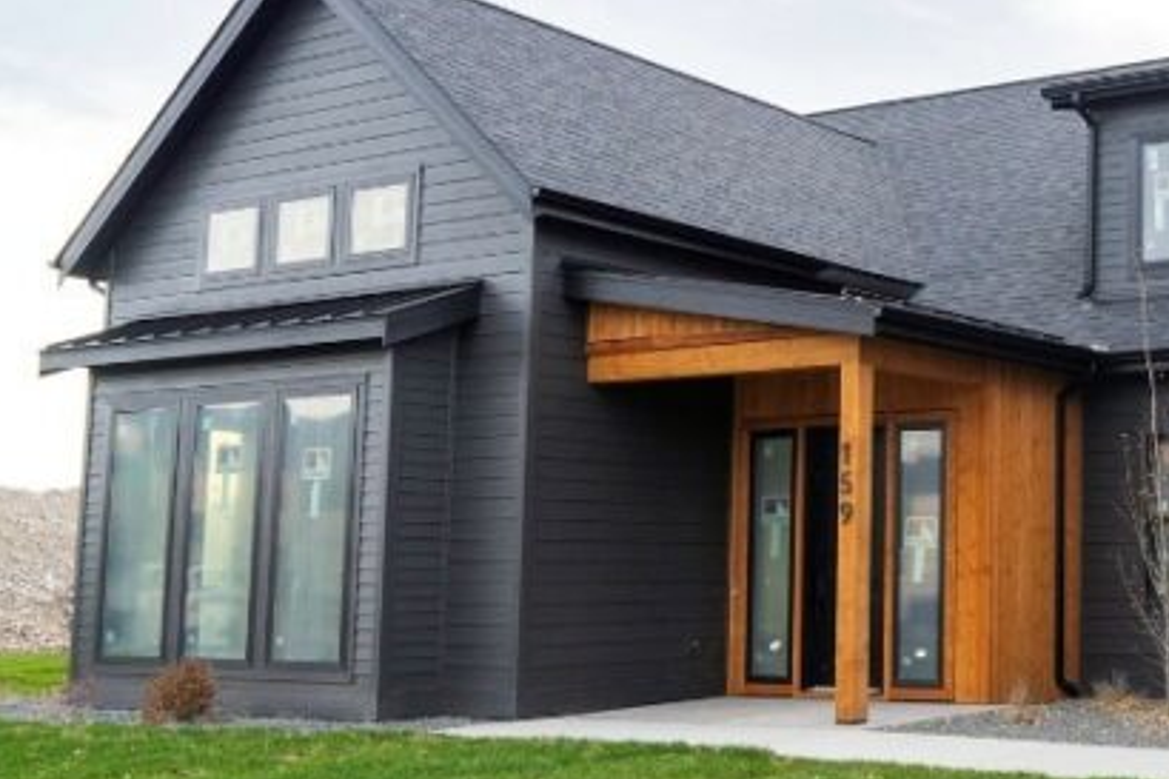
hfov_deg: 33.8
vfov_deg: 27.0
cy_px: 421
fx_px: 1623
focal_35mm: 50
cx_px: 1317
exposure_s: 1/1000
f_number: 3.2
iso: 640
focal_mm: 20
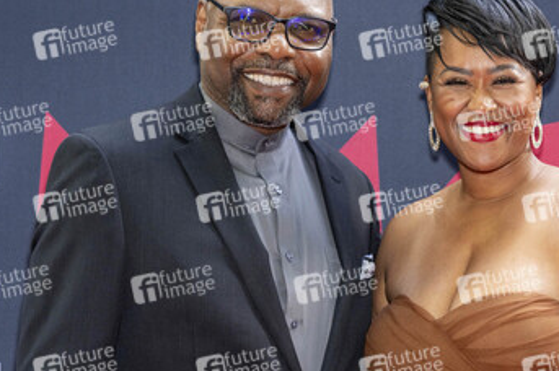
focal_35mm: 75
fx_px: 1163
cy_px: 163
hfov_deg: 26.9
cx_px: 358
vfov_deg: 18.1
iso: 800
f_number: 5.6
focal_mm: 57
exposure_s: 1/200
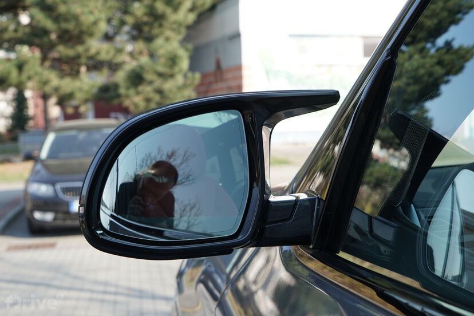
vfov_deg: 25.5
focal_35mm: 53
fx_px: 698
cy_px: 158
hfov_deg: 37.5
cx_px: 237
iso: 400
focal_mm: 53
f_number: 8
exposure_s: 1/200
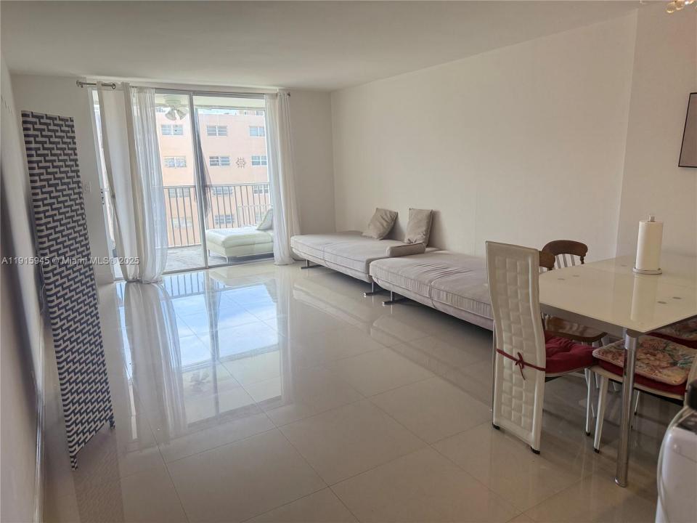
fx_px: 483
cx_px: 348
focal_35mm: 24
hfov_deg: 71.6
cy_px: 262
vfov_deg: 56.8
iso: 100
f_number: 1.78
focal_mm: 6.76
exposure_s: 1/317
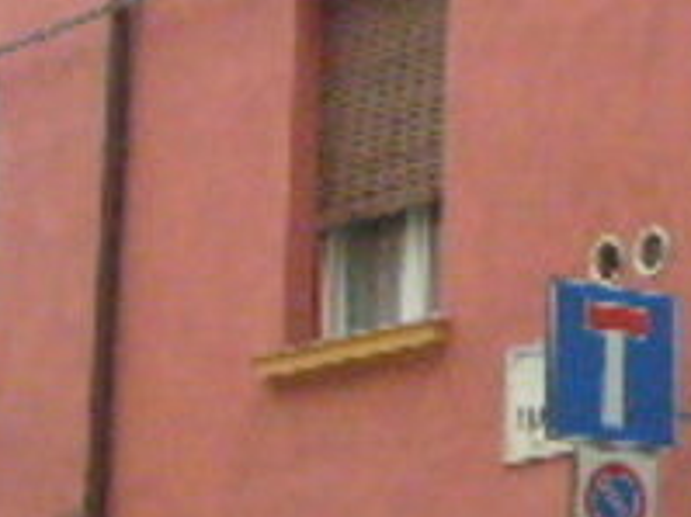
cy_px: 80
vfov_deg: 8.2
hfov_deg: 10.9
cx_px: 740
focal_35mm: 180
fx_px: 3591
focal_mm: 5.8
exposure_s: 1/250
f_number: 5.6
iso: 400
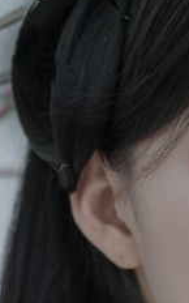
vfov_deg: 2.9
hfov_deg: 1.8
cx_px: 136
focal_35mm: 713
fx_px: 5876
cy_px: 598
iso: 1000
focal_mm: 135
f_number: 1.8
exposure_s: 1/640
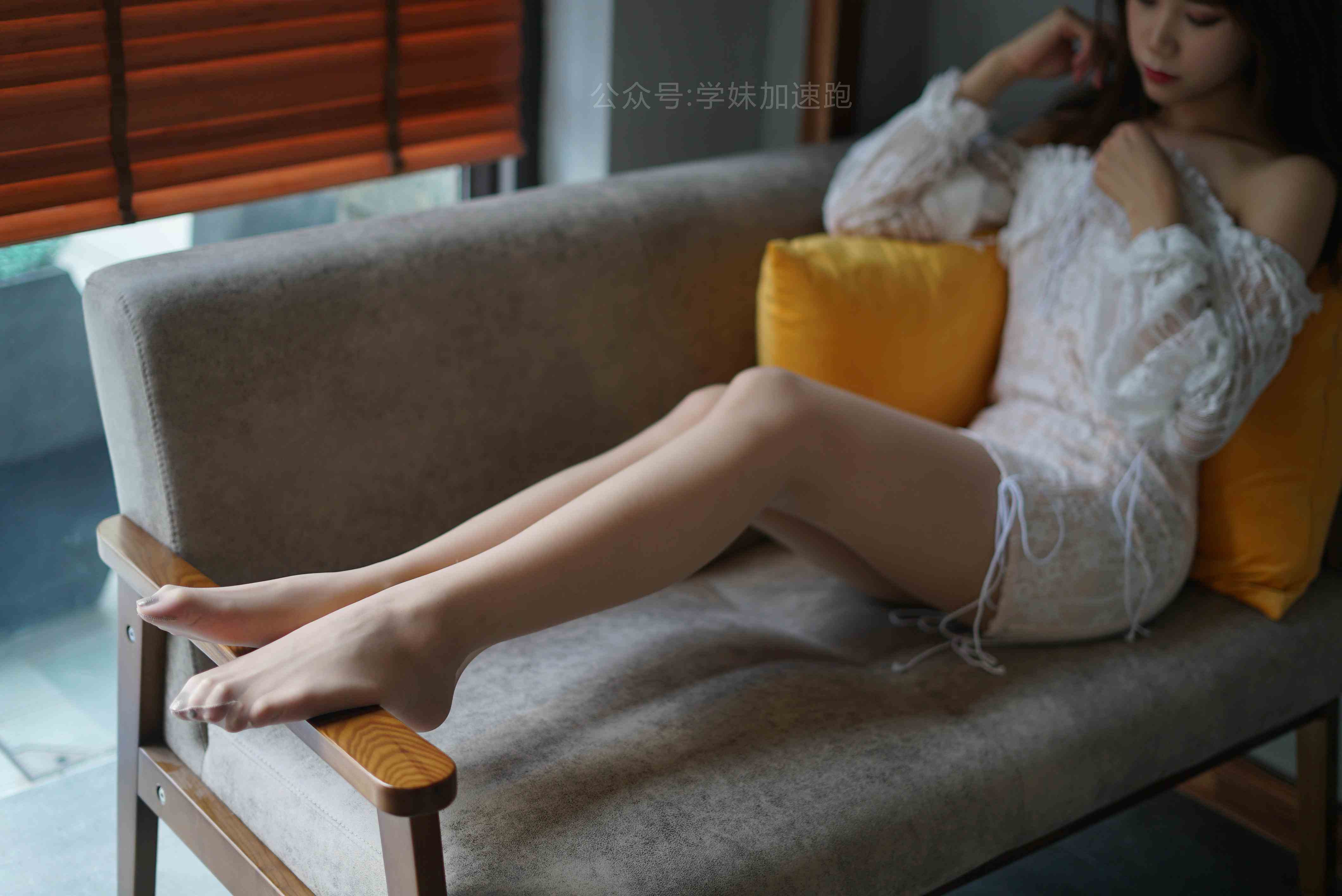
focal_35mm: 50
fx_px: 1865
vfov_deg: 27.0
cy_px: 448
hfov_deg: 39.6
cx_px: 671
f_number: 1.8
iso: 160
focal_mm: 50
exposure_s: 1/160
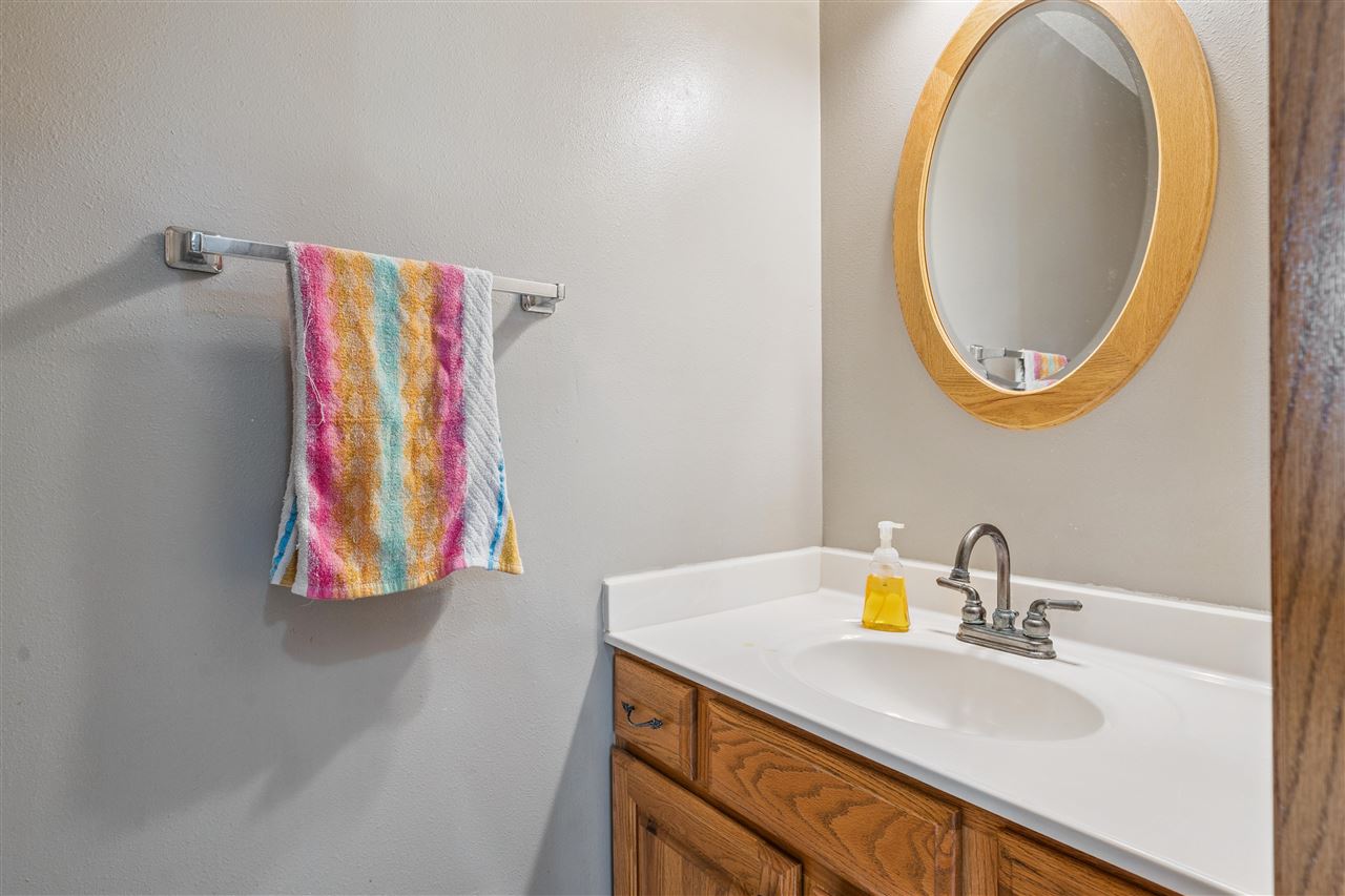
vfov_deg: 70.4
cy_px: 448
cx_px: 672
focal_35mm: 17
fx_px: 635
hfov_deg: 93.3
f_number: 8
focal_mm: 17
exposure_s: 1/8
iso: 400
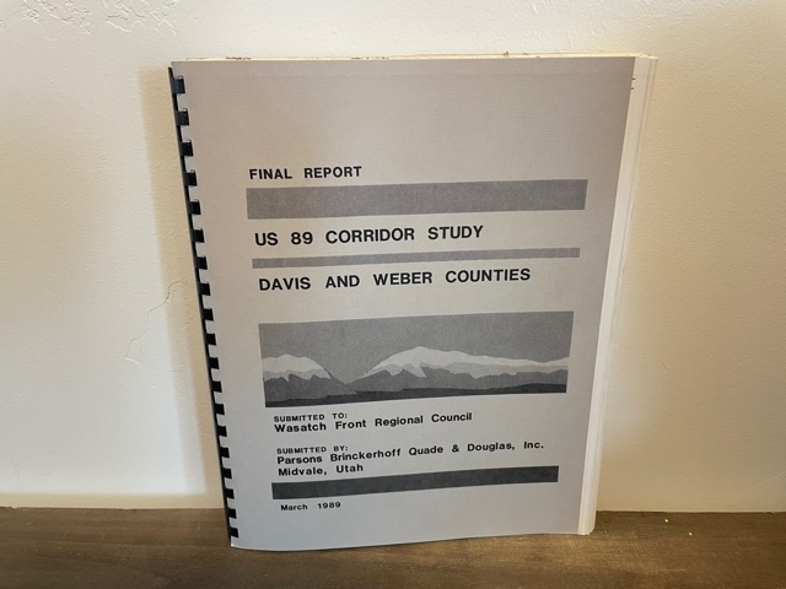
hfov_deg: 67.3
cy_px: 294
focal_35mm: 26
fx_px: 590
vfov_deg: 53.1
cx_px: 393
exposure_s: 1/60
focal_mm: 4.2
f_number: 1.6
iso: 125
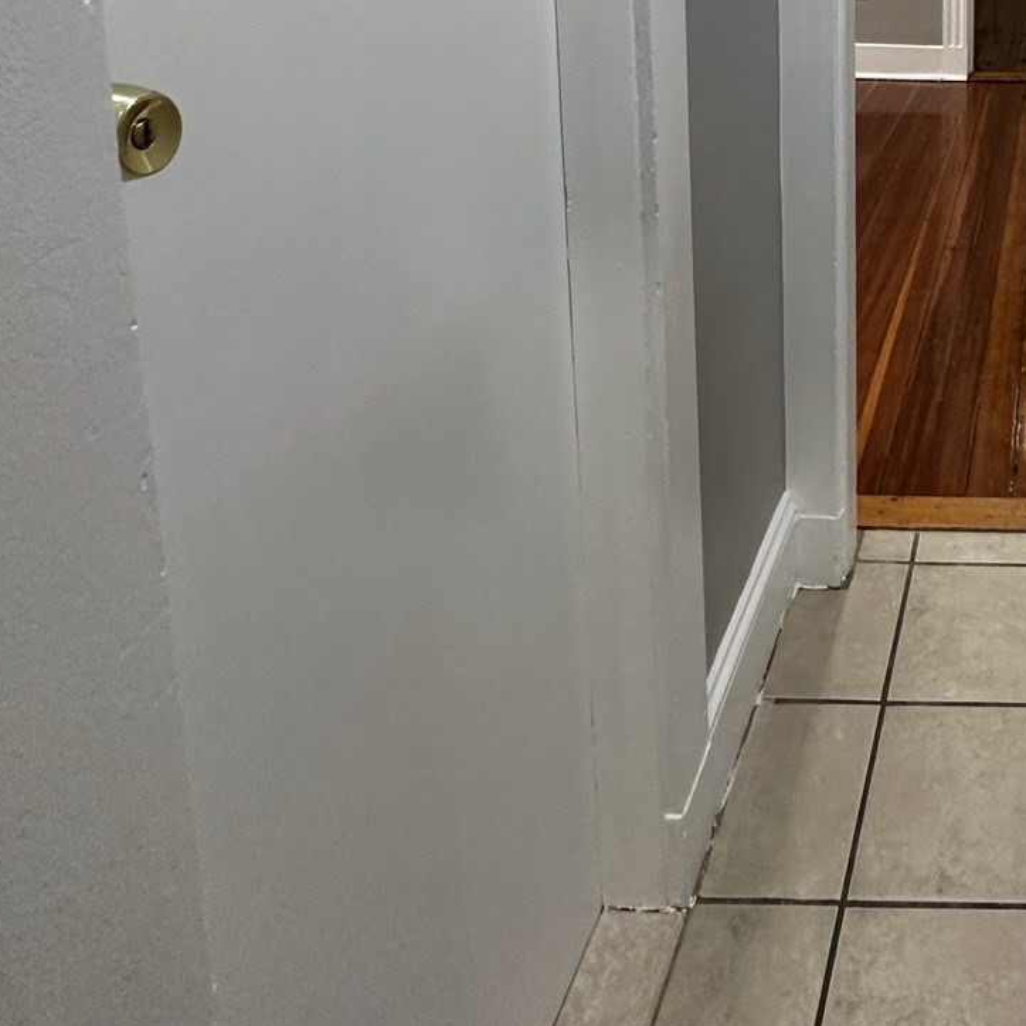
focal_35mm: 35
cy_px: -24
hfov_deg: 40.3
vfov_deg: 40.6
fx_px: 1174
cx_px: 1067
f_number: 2.2
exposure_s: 1/120
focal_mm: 2.22
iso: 250
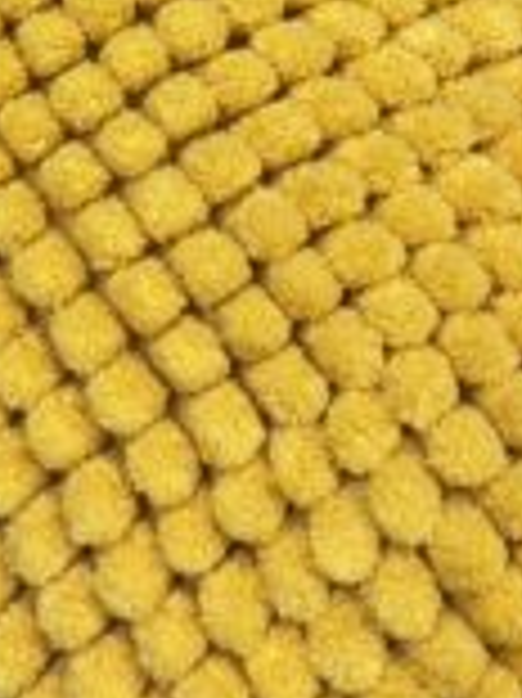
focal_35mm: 134
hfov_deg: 10.8
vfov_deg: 14.2
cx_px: -153
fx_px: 2698
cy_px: -189
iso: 100
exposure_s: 1/100
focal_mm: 5.96
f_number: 1.6
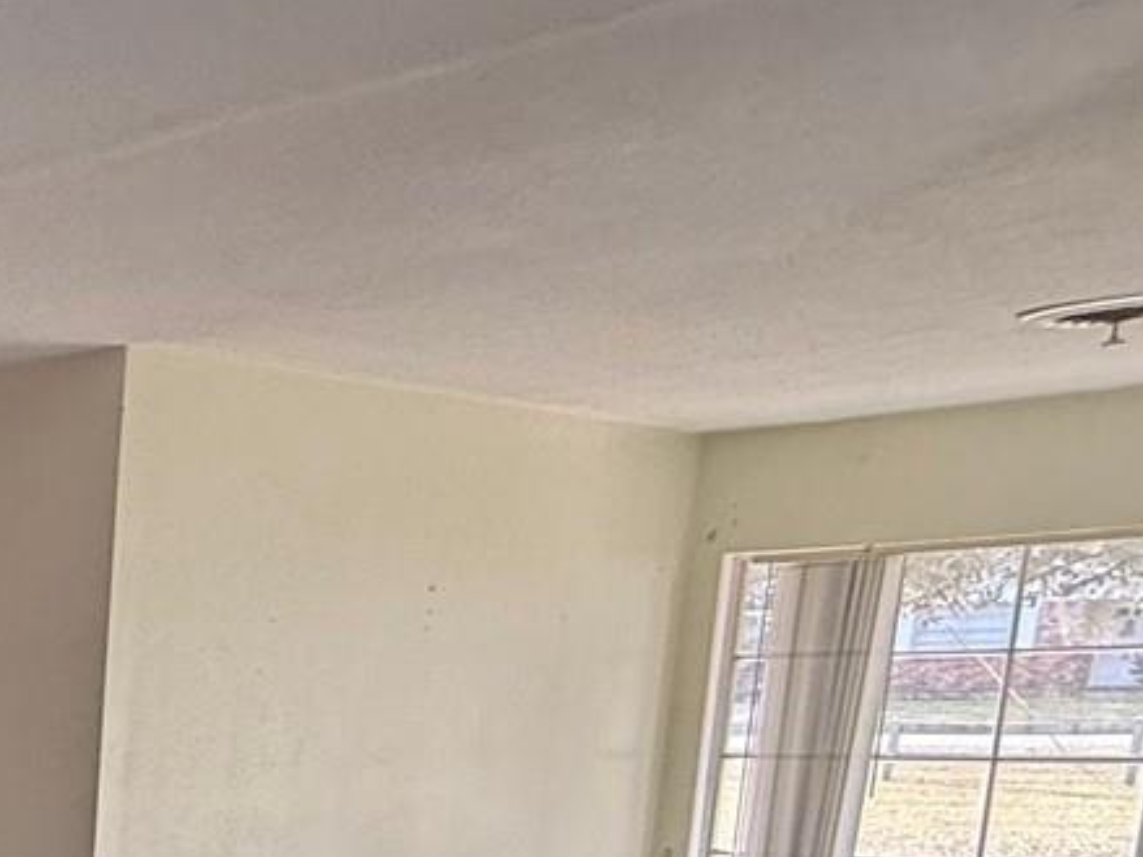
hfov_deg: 24.7
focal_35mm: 51
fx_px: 1684
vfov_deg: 25.9
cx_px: -721
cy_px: 998
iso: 125
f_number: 2.2
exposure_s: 1/99
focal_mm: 2.22
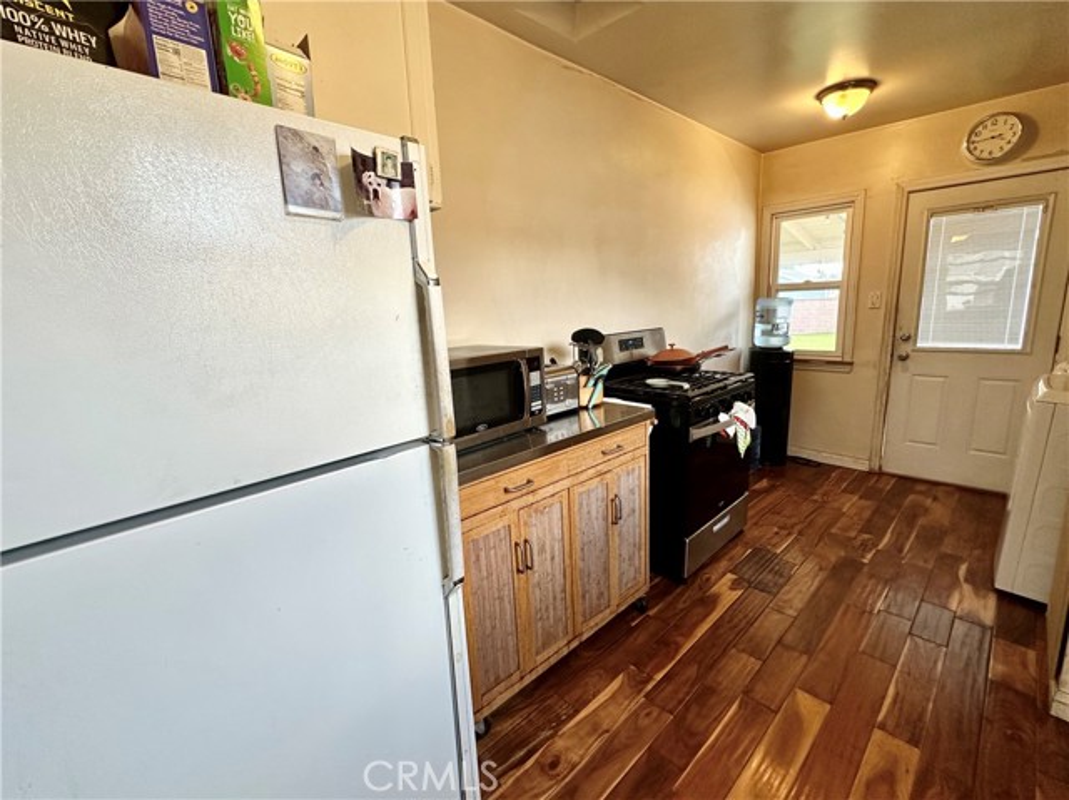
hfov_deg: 102.1
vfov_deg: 85.6
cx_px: 534
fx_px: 432
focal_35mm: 14
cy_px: 400
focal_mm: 2.22
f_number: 2.2
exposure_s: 1/60
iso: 160
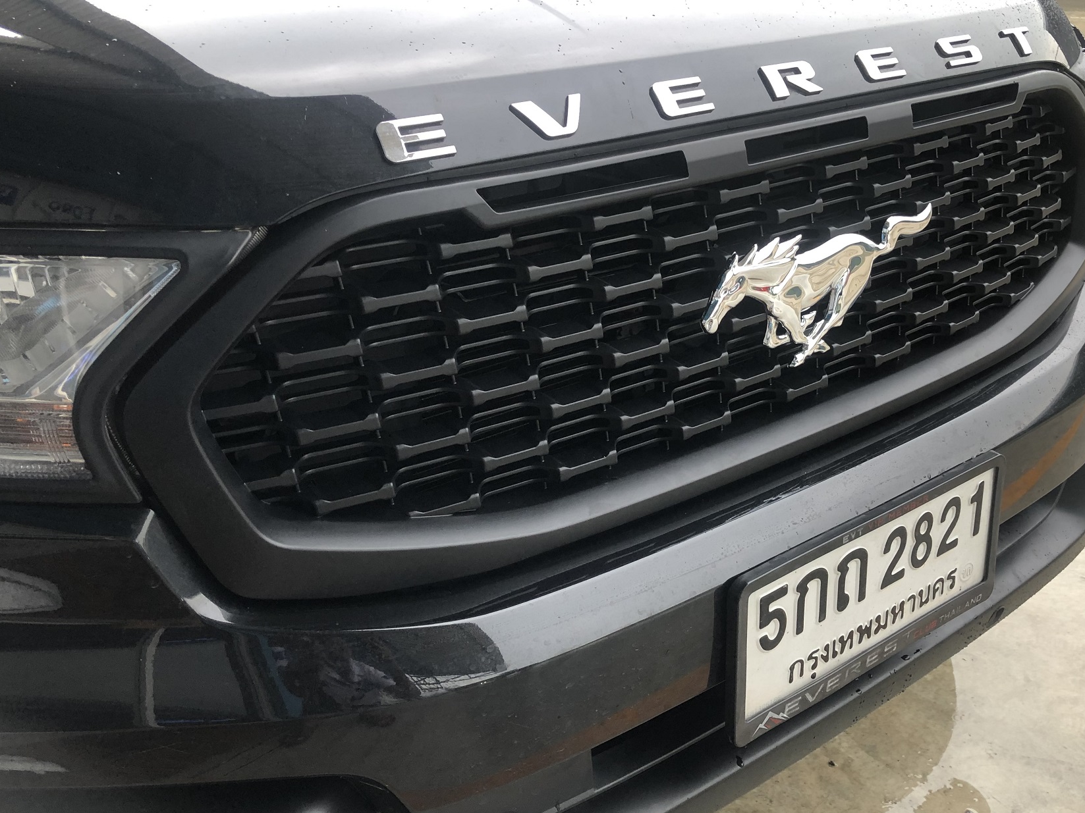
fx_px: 1066
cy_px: 399
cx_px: 643
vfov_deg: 41.8
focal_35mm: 34
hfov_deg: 53.6
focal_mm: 3.99
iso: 25
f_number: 1.8
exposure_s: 1/30
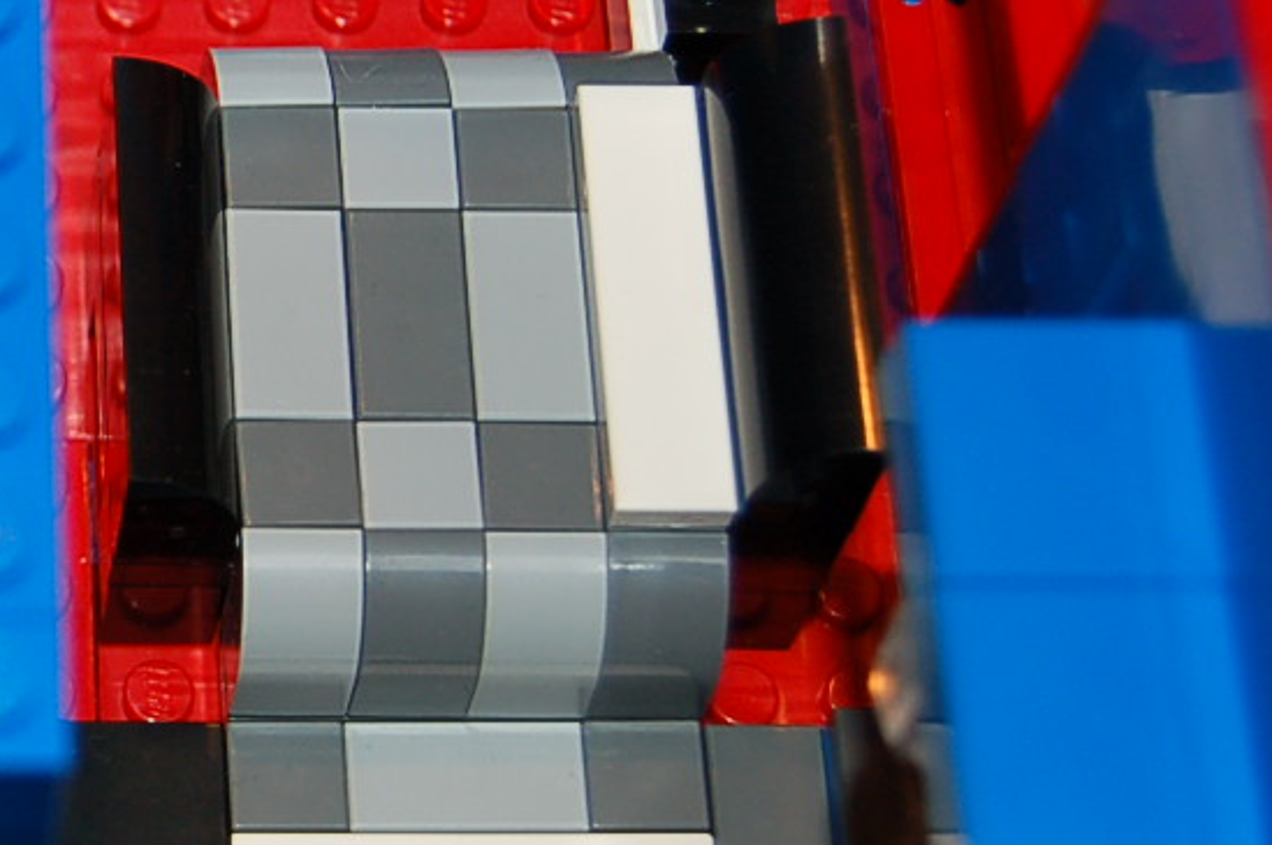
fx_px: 4496
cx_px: -429
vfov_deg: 10.7
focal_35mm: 127
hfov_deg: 15.3
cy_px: 296
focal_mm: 31
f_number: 4.5
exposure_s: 1/60
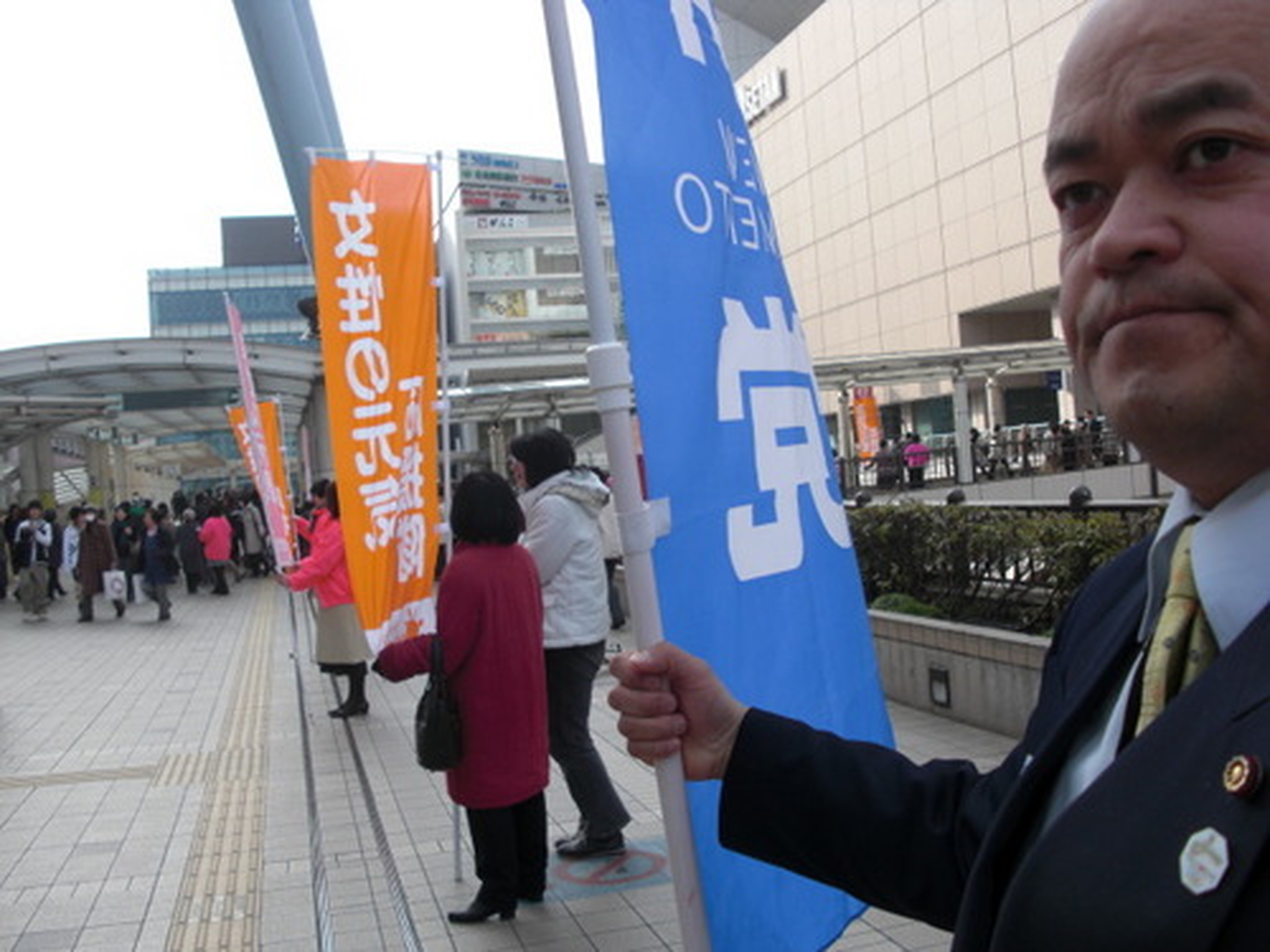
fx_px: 1321
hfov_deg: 51.4
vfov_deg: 39.7
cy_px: 476
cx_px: 635
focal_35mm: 36
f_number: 2.8
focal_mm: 6.3
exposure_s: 1/400
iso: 50
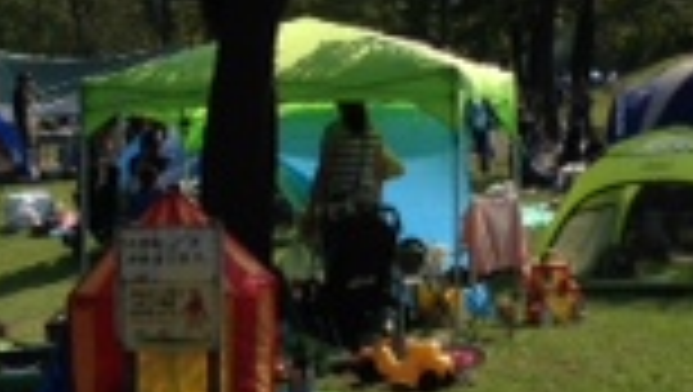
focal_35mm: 149
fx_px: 2741
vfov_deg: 8.2
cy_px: 167
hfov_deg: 14.4
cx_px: 302
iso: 50
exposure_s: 1/1808
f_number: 2.4
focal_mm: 4.13
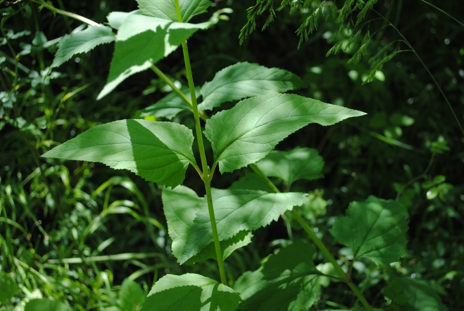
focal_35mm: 52
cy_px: 156
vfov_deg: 25.8
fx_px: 678
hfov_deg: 37.8
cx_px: 232
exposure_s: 1/125
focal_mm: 35
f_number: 5.6
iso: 100
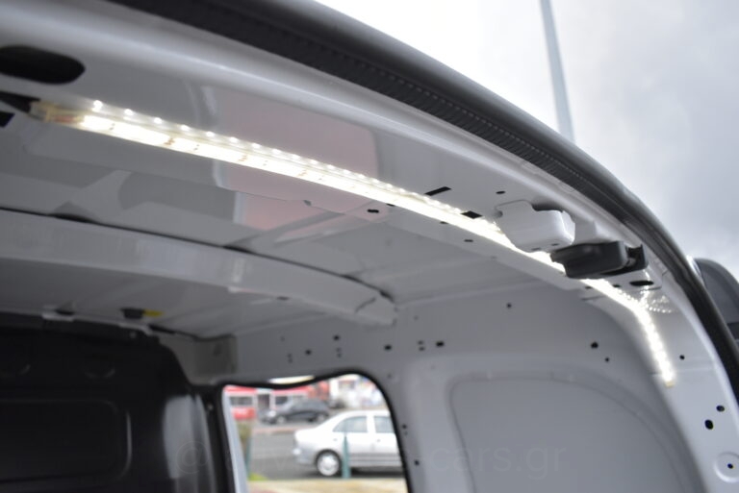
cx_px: 370
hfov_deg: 67.4
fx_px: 555
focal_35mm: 27
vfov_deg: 48.0
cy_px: 246
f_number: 3.5
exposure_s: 1/1000
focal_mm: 18
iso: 1600
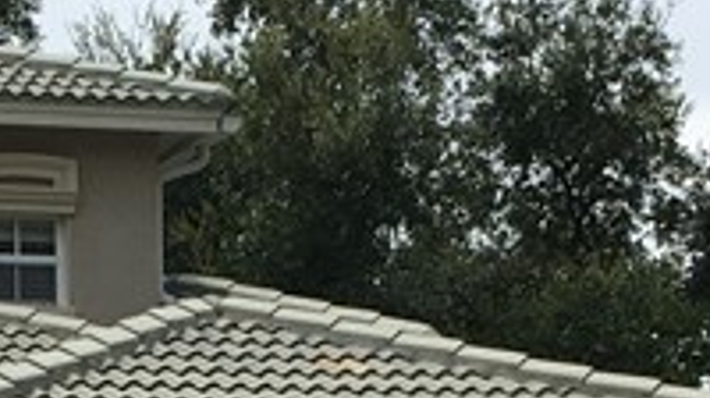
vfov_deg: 7.2
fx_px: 3047
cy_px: 824
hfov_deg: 13.0
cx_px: -67
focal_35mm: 162
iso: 25
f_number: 2.2
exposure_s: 1/2564
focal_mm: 4.15
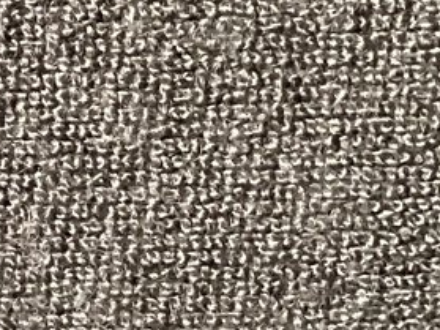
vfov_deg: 8.7
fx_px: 2135
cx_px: -471
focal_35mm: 168
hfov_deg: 10.7
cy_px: 430
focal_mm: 3.3
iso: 320
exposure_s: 1/40
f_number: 2.4
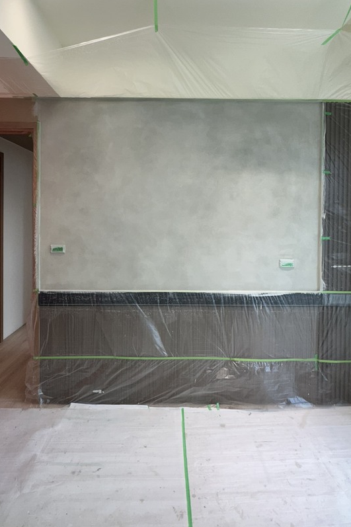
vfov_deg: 86.2
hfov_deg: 64.5
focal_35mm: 19
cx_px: 172
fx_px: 278
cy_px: 220
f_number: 2.2
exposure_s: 1/120
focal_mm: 2.22
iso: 80
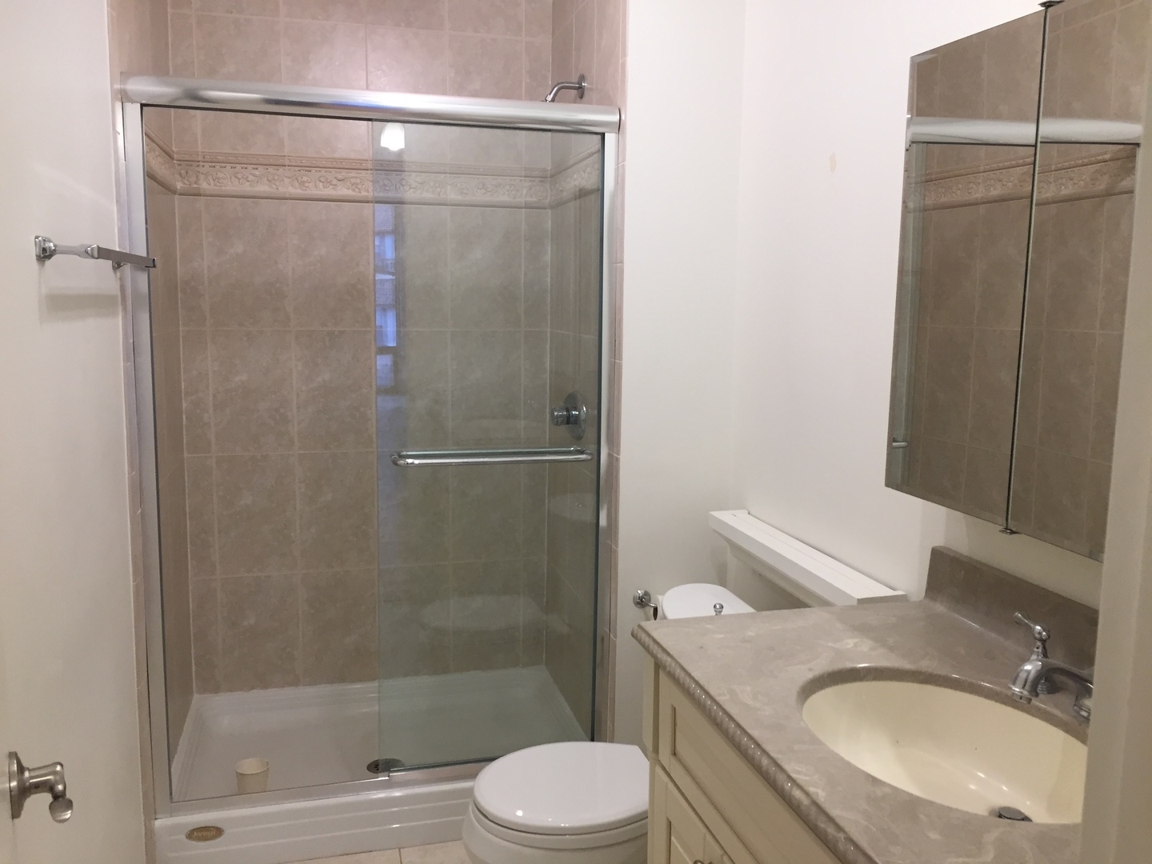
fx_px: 965
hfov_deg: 61.7
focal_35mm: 29
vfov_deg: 48.2
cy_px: 432
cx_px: 576
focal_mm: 4.15
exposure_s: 1/30
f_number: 2.2
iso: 32
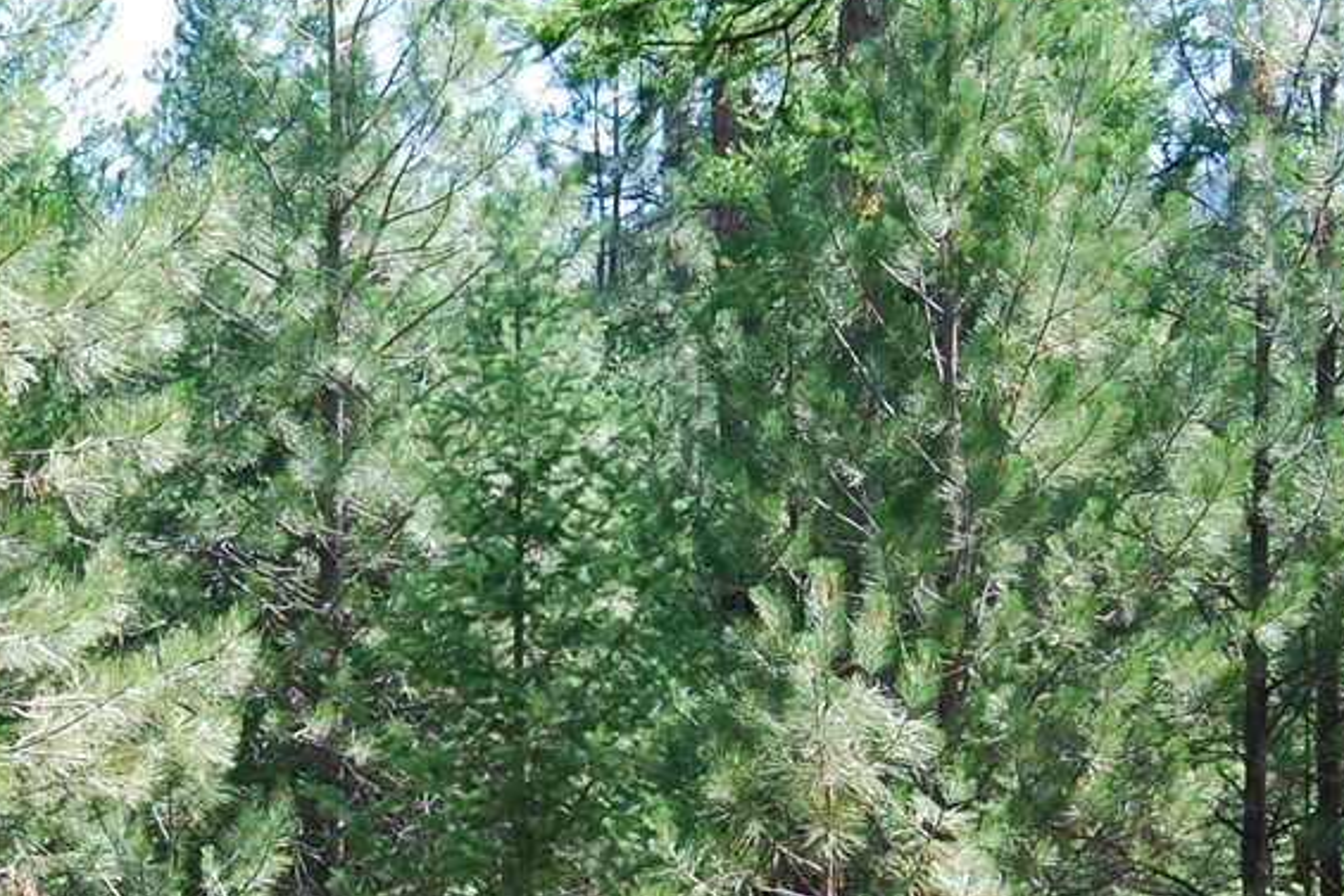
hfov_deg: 20.5
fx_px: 3697
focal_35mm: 99
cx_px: 387
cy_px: 892
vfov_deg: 13.6
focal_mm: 22
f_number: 5.6
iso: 160
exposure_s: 1/125
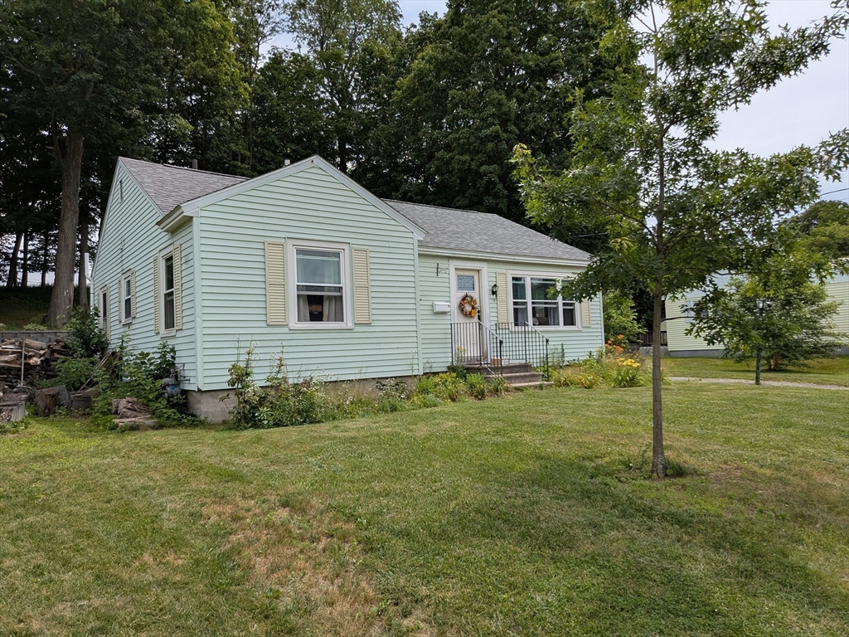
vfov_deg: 56.8
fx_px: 589
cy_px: 318
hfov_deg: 71.6
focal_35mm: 24
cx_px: 424
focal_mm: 4.53
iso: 51
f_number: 1.7
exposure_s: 1/3311
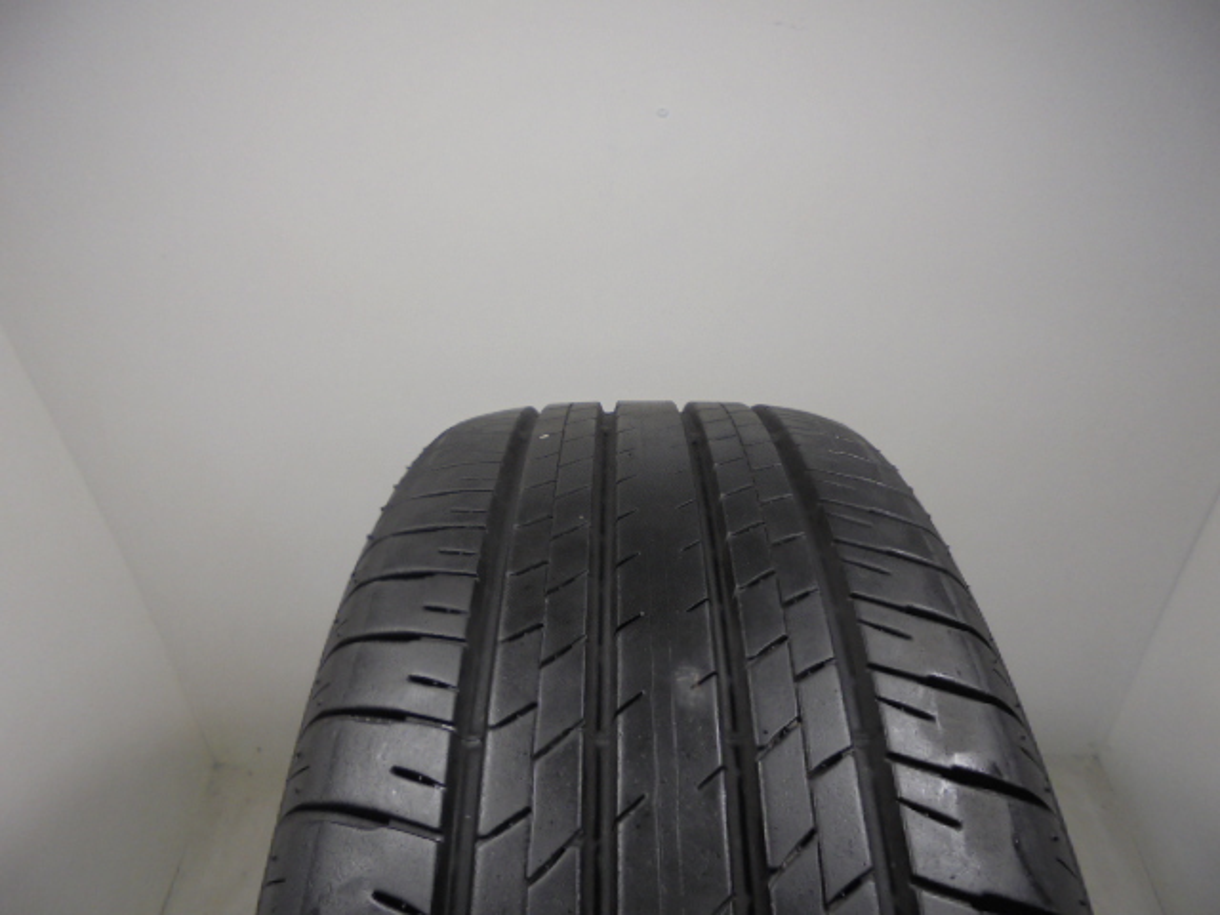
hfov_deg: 67.3
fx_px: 916
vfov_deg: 53.1
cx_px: 610
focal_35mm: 26
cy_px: 458
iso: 100
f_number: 3.5
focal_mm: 4.6
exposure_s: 1/30
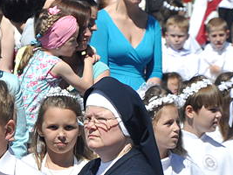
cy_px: 106
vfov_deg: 3.1
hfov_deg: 4.1
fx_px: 3240
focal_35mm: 482
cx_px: -28
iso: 400
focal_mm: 105
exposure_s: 1/1250
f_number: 9
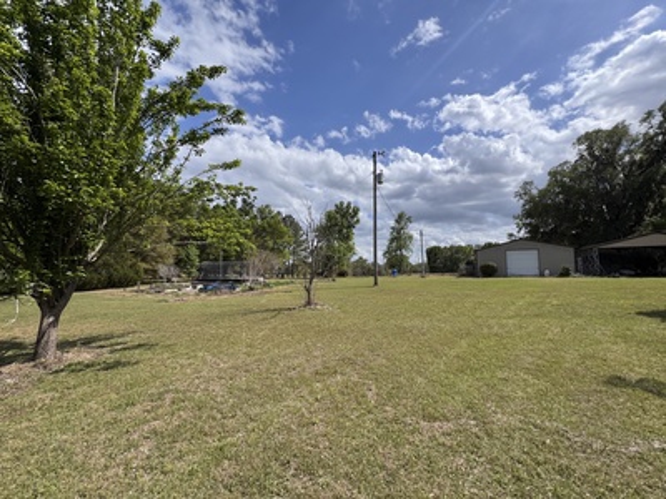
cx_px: 333
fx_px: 269
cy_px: 250
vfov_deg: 85.7
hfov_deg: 102.1
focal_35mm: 14
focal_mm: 2.22
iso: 50
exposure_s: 1/3390
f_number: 2.2
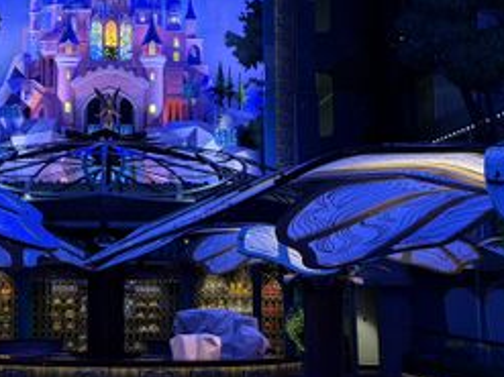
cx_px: 103
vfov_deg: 17.6
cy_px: 61
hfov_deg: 23.2
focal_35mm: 83
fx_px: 1208
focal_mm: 6.76
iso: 250
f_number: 1.78
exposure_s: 1/50
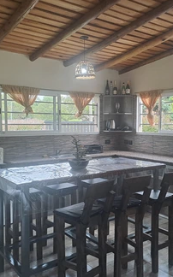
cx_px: 117
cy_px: 139
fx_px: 272
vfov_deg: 54.0
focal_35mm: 36
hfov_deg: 34.9
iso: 80
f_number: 1.8
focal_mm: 4.65
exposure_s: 1/50
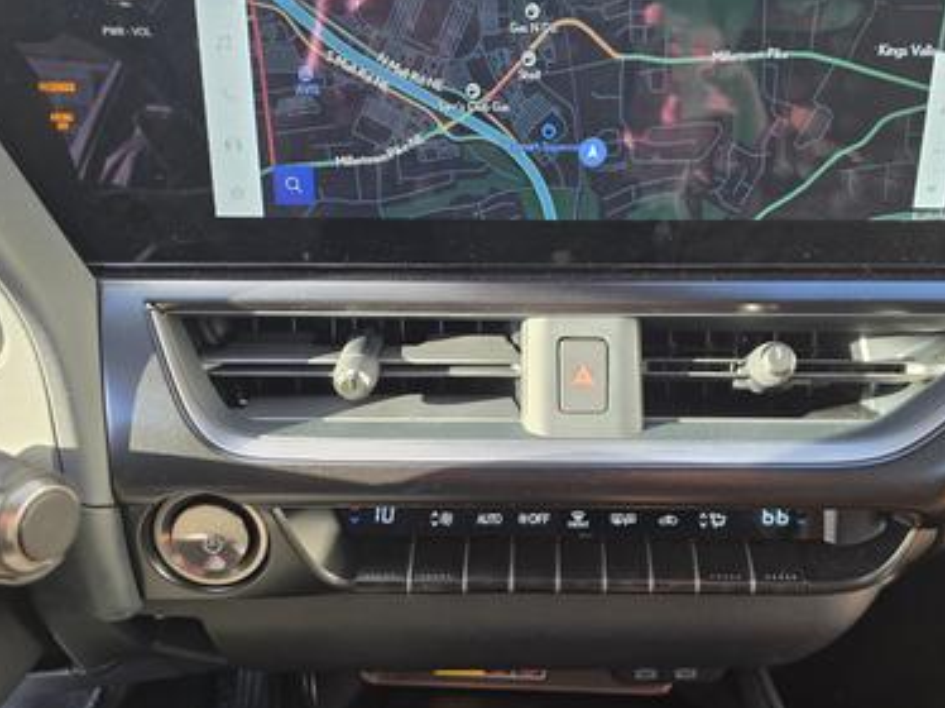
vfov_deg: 45.4
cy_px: 334
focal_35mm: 31
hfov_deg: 58.1
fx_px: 846
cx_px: 541
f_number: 1.7
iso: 160
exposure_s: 1/180
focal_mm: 6.25
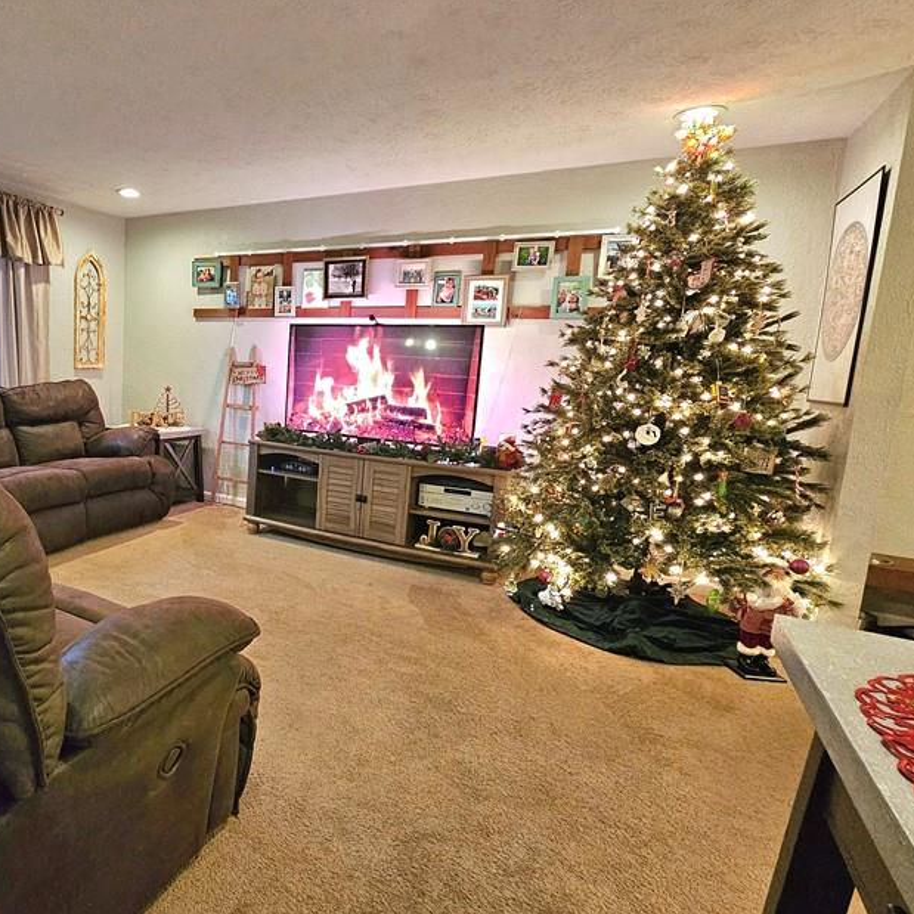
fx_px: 568
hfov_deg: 72.8
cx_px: 239
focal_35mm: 19
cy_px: 443
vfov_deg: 77.7
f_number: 2.2
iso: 640
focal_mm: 2.2
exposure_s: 1/30
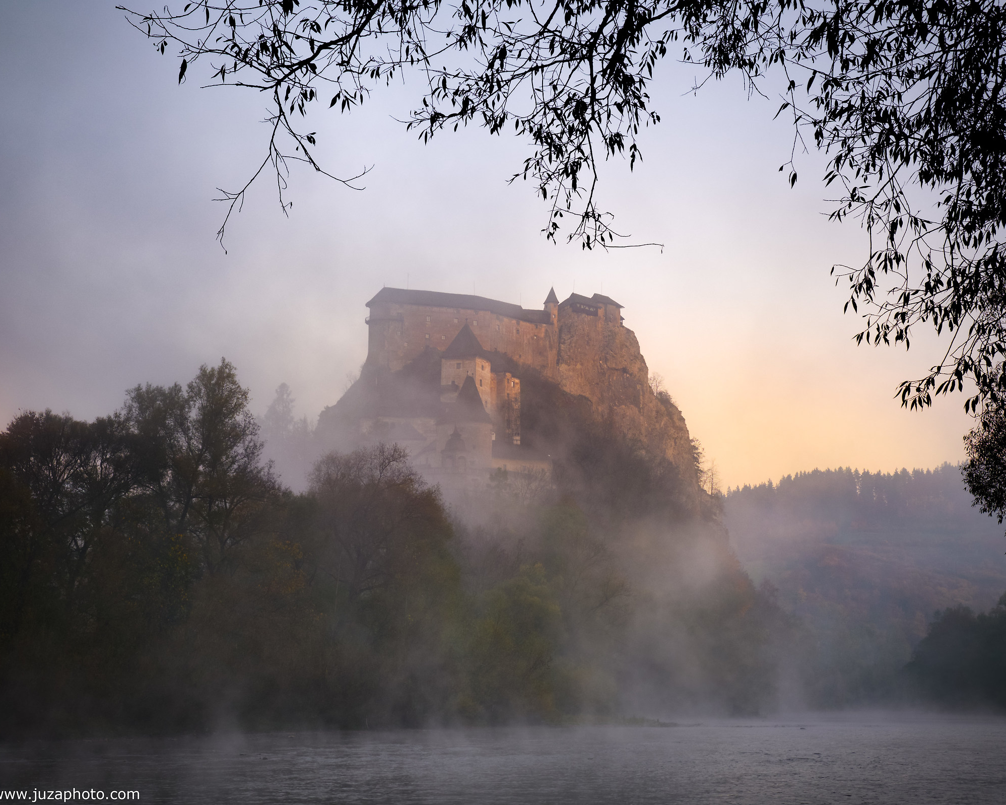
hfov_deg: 35.4
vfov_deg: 28.6
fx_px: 1578
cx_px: 525
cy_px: 402
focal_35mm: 53
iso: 160
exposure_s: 1/12
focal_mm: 31.5
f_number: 8
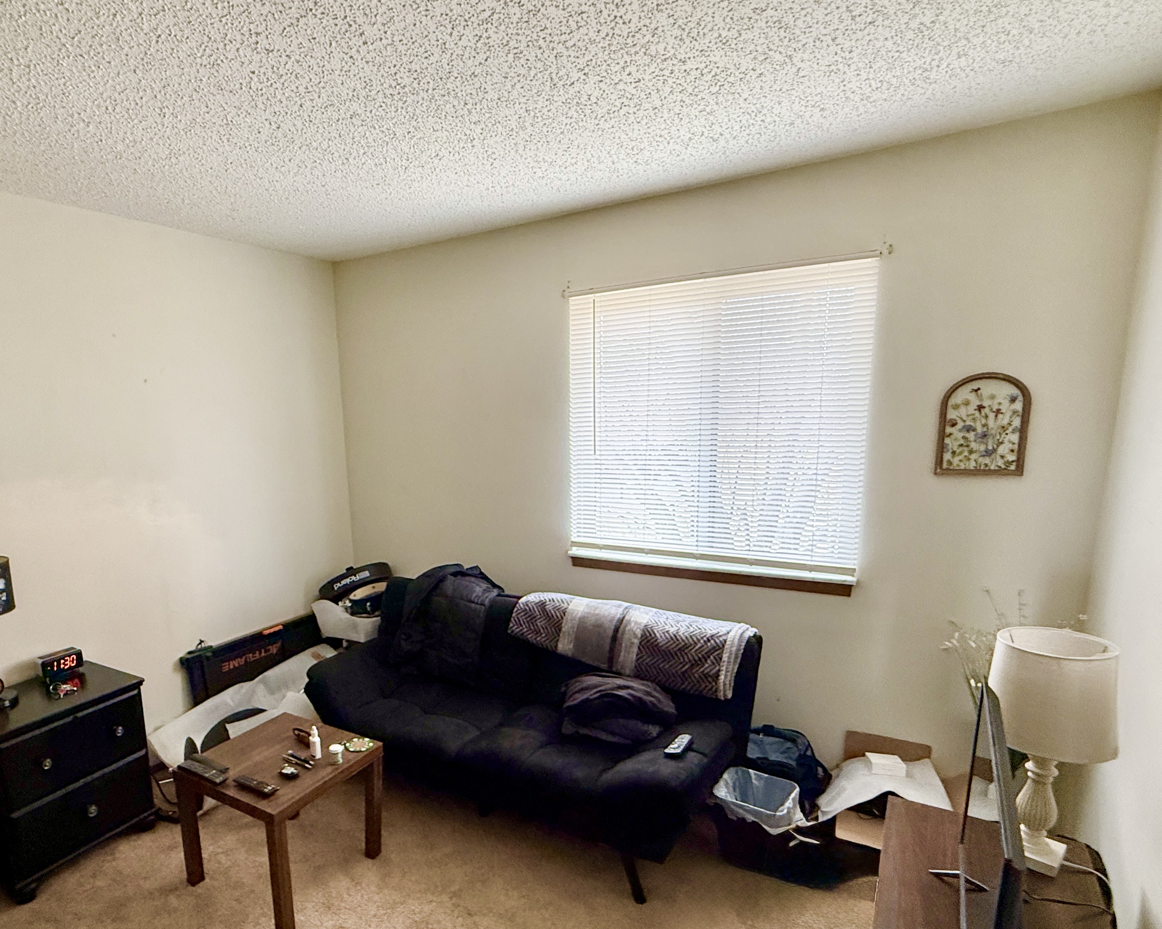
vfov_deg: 67.7
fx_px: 688
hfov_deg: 79.4
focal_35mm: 20
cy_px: 536
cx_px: 464
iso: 400
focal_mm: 2.22
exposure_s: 1/71
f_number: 2.2
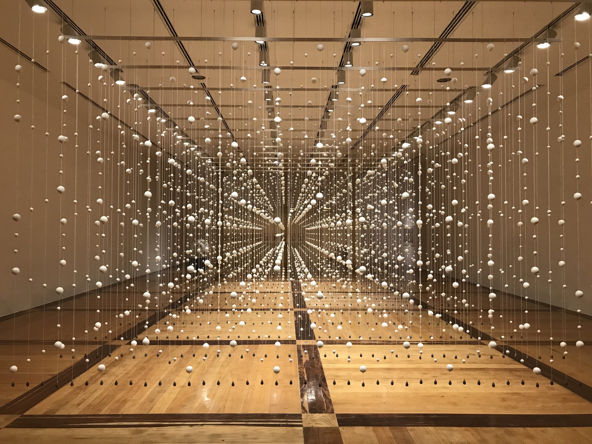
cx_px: 296
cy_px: 222
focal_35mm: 28
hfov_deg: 63.4
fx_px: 479
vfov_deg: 49.7
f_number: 1.8
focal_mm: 3.99
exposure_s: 1/30
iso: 32
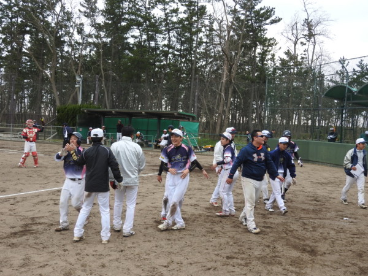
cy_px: 138
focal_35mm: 45
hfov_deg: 42.1
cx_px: 184
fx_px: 478
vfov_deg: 32.2
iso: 100
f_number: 4
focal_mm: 8.1
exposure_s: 1/125
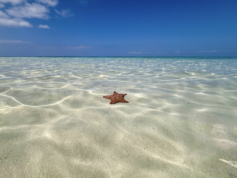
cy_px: 89
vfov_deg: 85.7
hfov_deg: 102.1
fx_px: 96
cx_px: 118
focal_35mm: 14
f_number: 2.2
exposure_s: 1/5600
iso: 40
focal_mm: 2.22
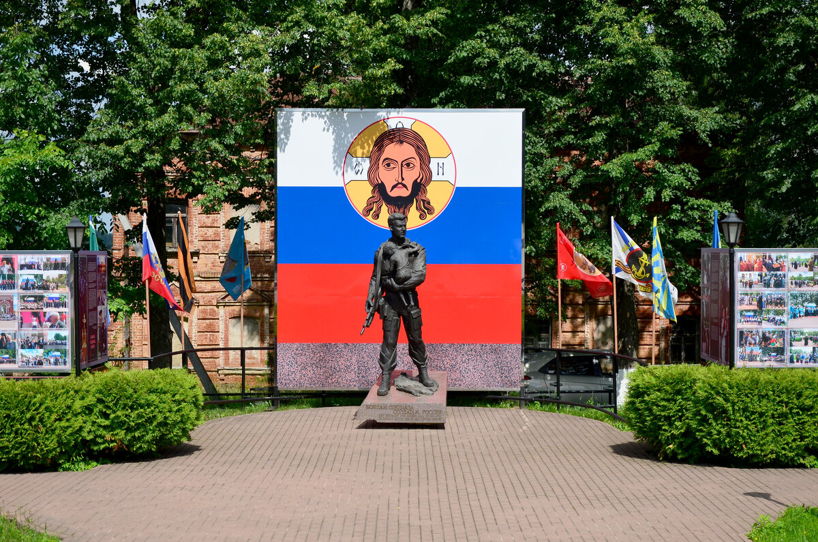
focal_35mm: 63
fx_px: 1429
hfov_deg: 32.0
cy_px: 271
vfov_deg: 21.5
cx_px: 409
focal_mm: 42
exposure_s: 1/2000
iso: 320
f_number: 4.8
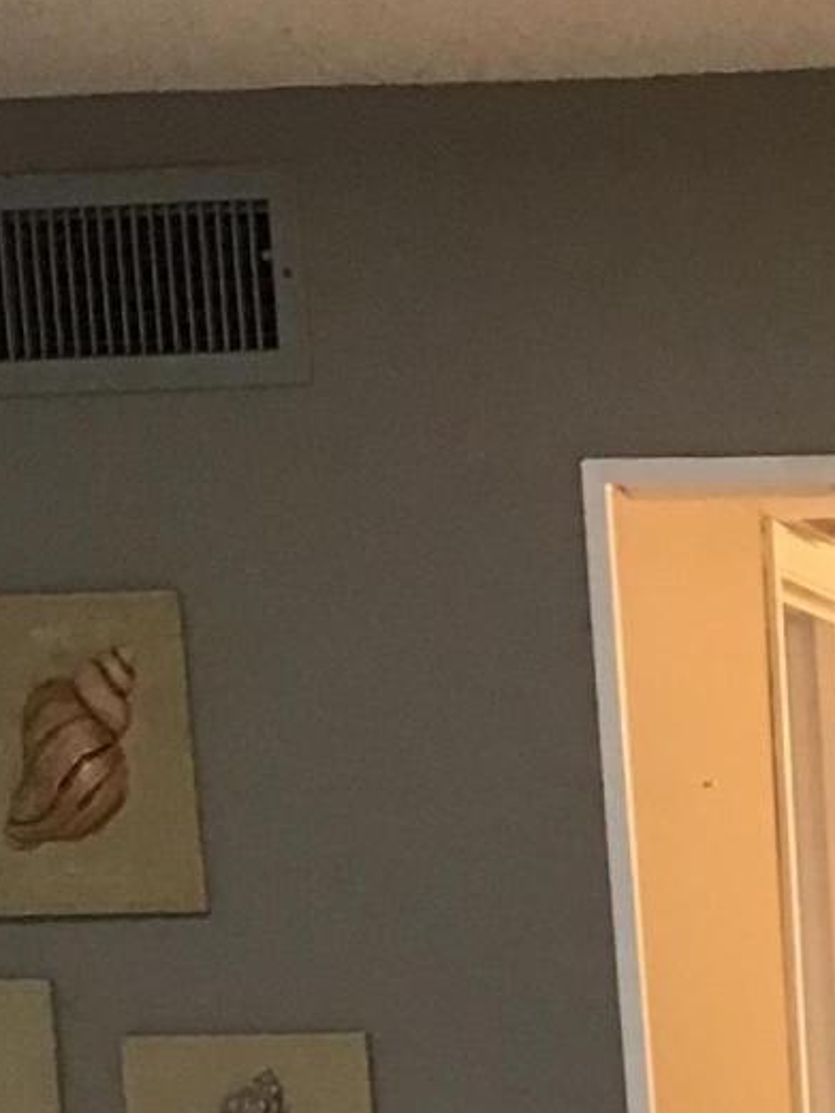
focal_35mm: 119
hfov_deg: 11.8
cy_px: 1833
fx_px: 3826
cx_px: 1318
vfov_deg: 14.9
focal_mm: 3.3
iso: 32
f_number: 2.4
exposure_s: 1/30
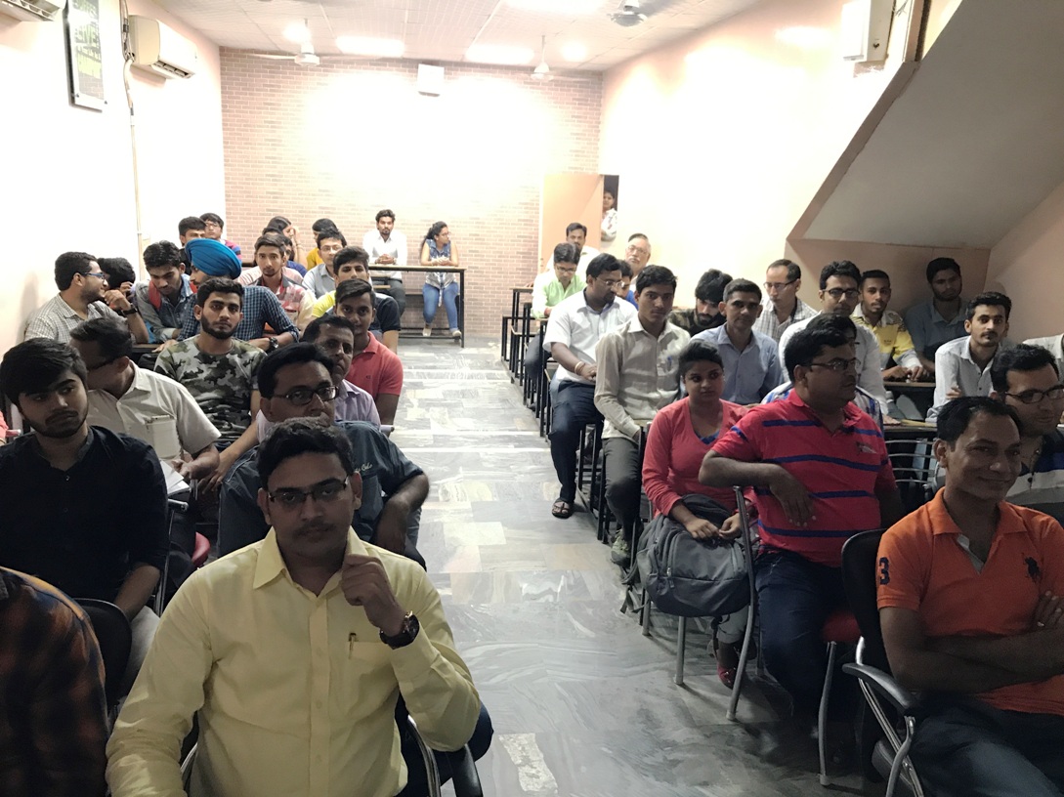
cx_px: 532
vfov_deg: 49.7
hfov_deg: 63.5
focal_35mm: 28
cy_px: 398
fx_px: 860
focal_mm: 3.99
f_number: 1.8
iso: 64
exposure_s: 1/15
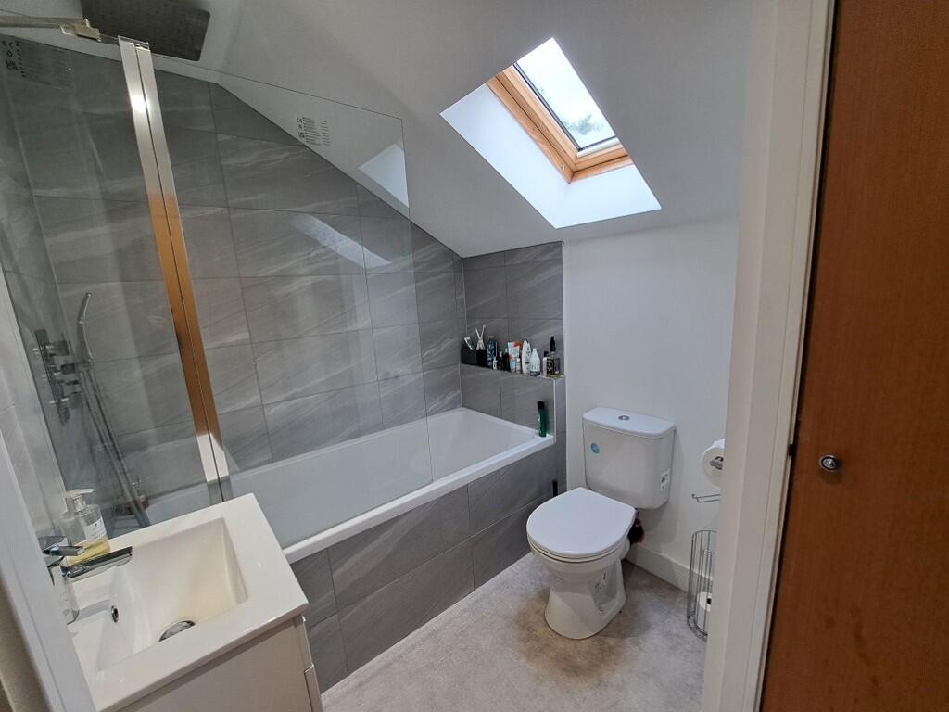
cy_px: 356
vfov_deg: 89.9
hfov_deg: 106.2
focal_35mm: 13
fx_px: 356
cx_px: 474
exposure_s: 1/50
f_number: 2.2
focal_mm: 1.74
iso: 80
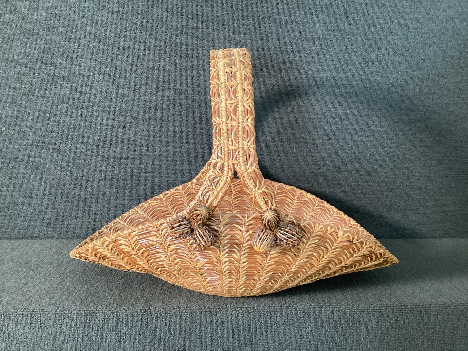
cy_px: 176
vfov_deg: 45.4
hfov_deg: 58.3
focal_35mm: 31
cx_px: 234
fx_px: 419
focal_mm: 3.3
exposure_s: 1/40
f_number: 2.4
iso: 250
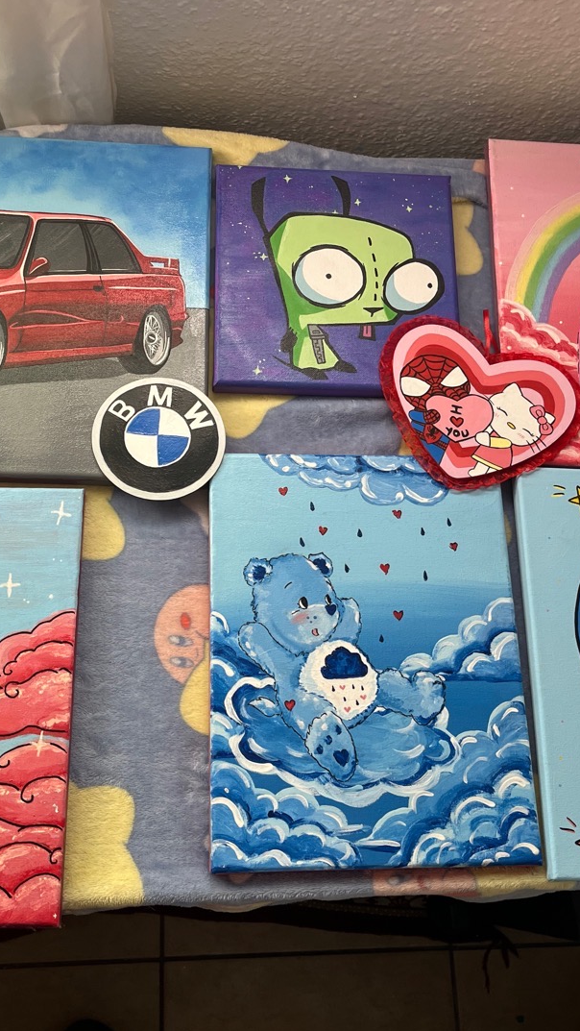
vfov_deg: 52.8
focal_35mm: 38
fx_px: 1038
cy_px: 516
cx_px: 268
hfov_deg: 31.2
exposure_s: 1/60
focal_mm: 5.1
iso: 64
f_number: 1.6
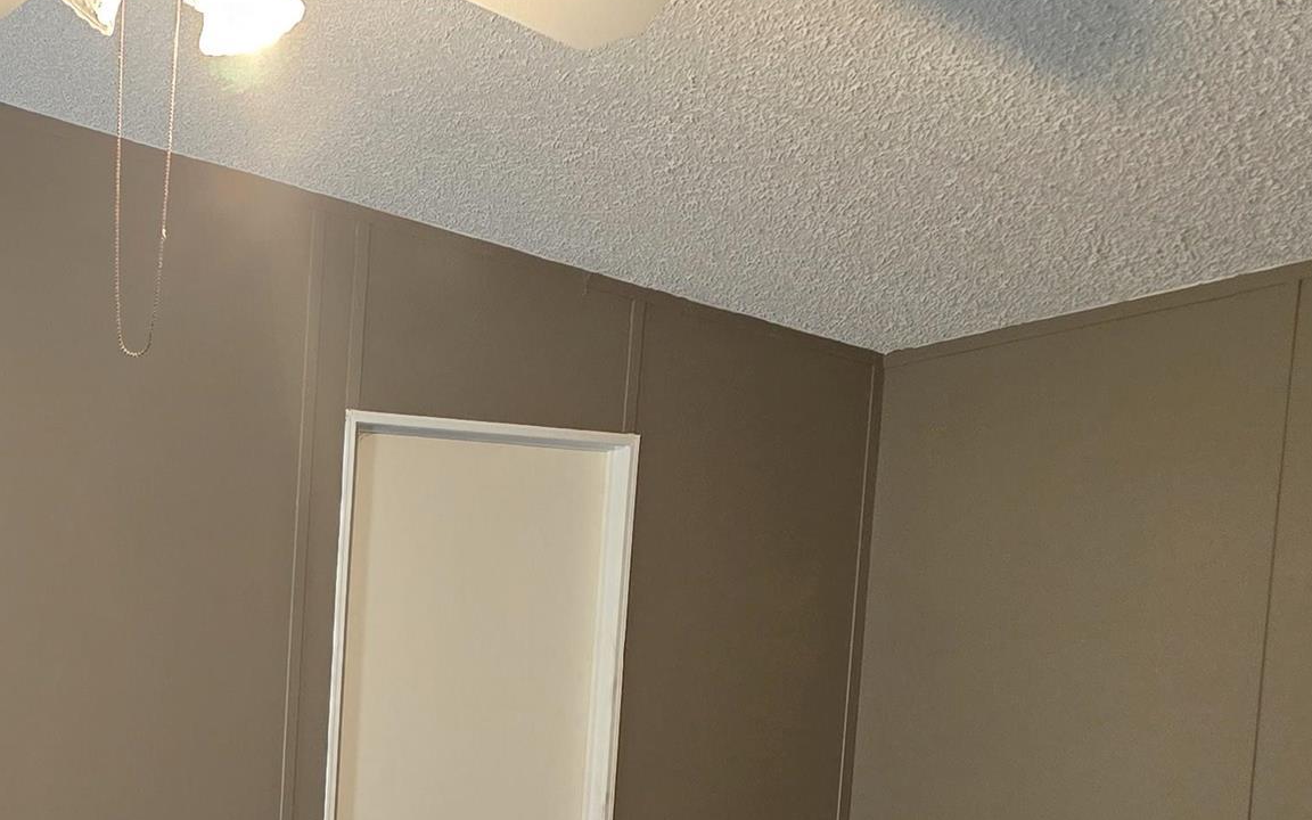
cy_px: 950
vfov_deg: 19.0
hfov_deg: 29.8
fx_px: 2324
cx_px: 54
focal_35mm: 65
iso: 800
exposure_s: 1/60
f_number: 1.7
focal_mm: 6.3
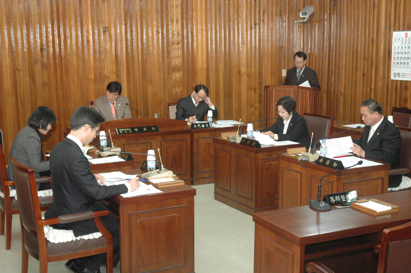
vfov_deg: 26.4
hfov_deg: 38.9
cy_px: 136
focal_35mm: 51
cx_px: 206
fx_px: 582
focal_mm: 34
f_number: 5
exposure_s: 1/60
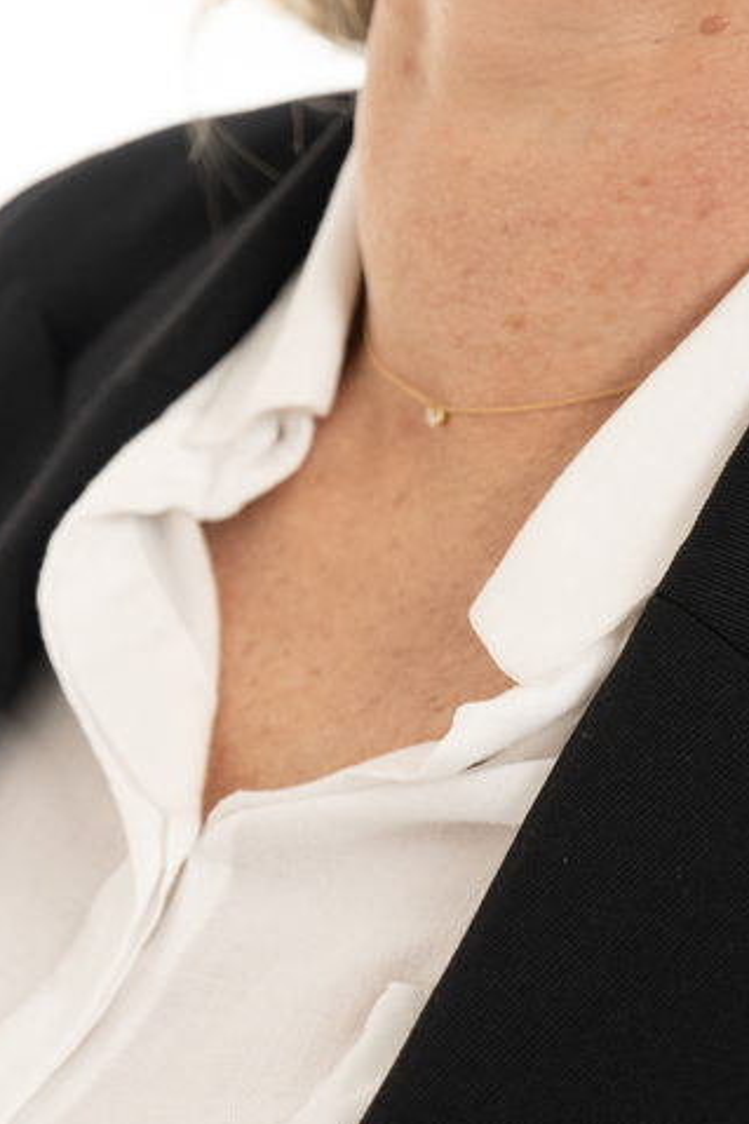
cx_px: 618
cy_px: -286
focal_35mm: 417
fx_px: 13022
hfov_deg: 3.3
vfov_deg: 4.9
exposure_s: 1/200
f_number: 2.8
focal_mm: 104
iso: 100
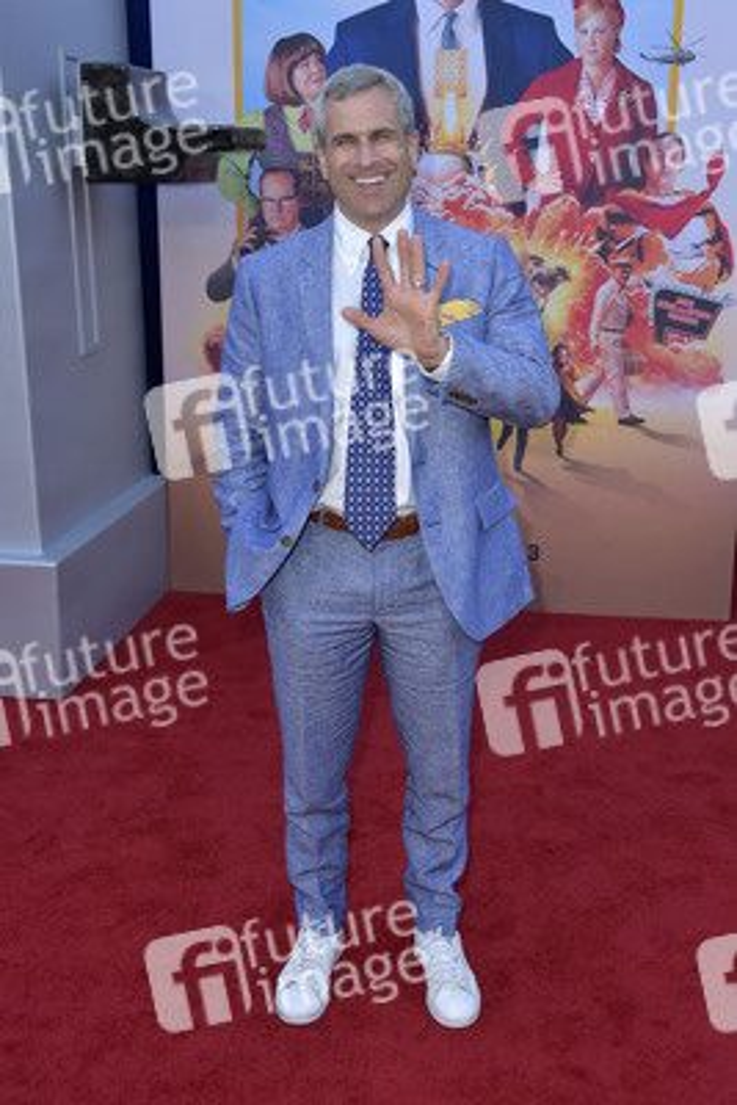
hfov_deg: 35.1
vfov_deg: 50.7
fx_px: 1166
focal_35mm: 38
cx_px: 368
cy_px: 552
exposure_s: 1/250
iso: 320
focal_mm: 38
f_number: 6.3
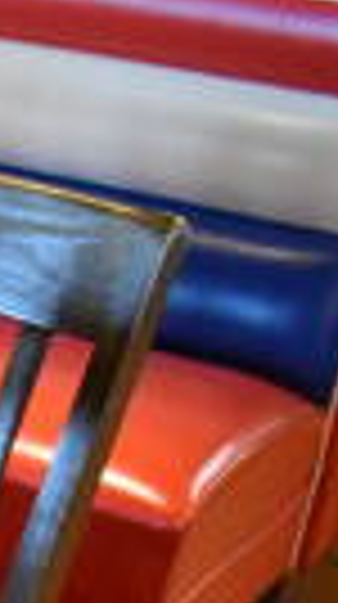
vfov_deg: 15.6
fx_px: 2063
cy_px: 837
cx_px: -838
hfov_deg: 7.6
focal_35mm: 129
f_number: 3.5
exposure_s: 1/125
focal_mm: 18
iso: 6400
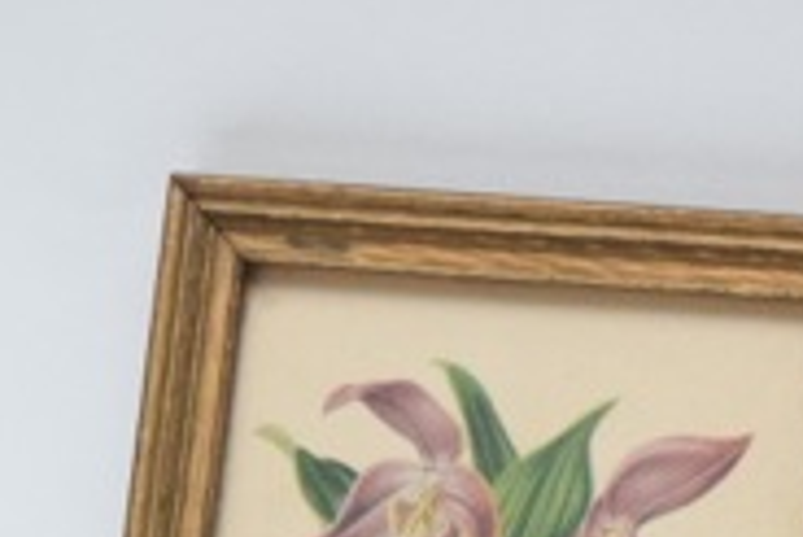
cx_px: 1370
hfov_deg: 4.5
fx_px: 10017
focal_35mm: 449
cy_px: 443
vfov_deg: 3.1
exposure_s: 1/60
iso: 2000
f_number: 5.6
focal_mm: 55
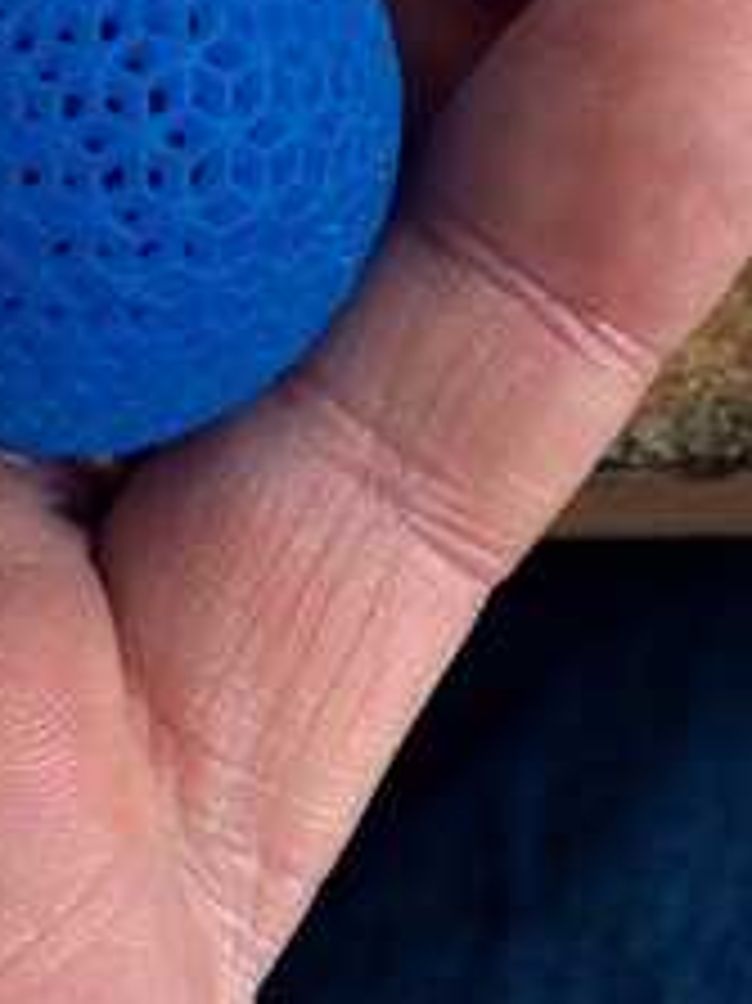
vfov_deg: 35.2
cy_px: 149
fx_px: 1508
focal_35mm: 52
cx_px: 140
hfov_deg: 27.4
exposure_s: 1/20
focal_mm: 4.15
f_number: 2.2
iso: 250
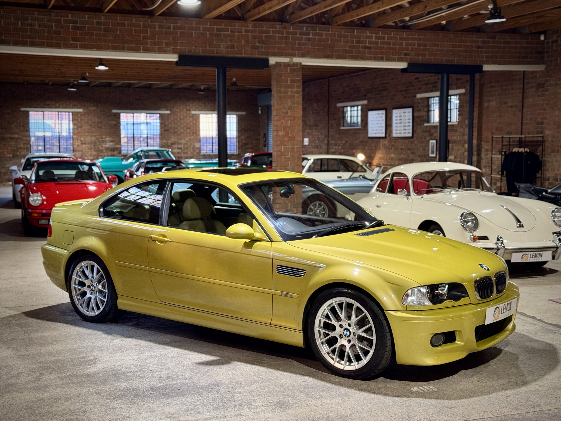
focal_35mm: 48
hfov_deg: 39.7
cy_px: 210
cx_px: 280
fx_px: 778
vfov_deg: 30.3
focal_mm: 6.76
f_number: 1.78
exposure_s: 1/33
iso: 200
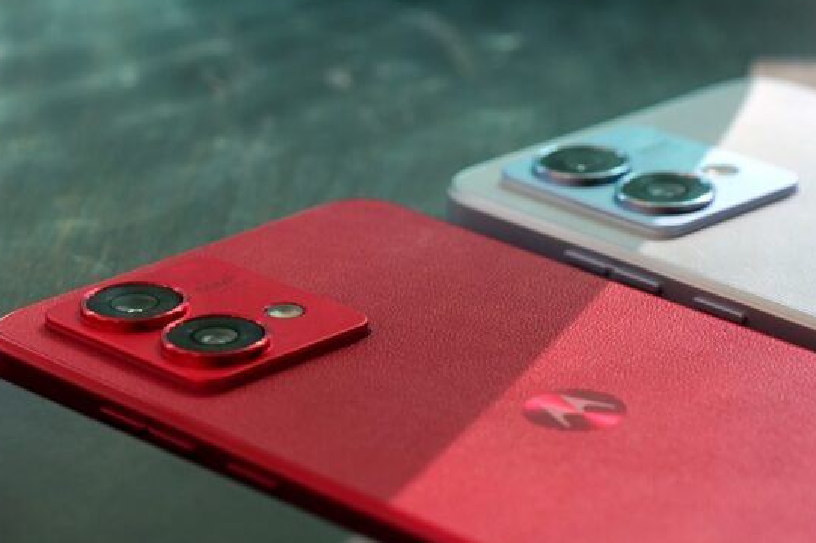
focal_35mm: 148
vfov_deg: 9.3
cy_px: 375
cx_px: 389
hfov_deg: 13.9
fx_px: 3352
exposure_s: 1/80
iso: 640
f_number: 4.5
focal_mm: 50
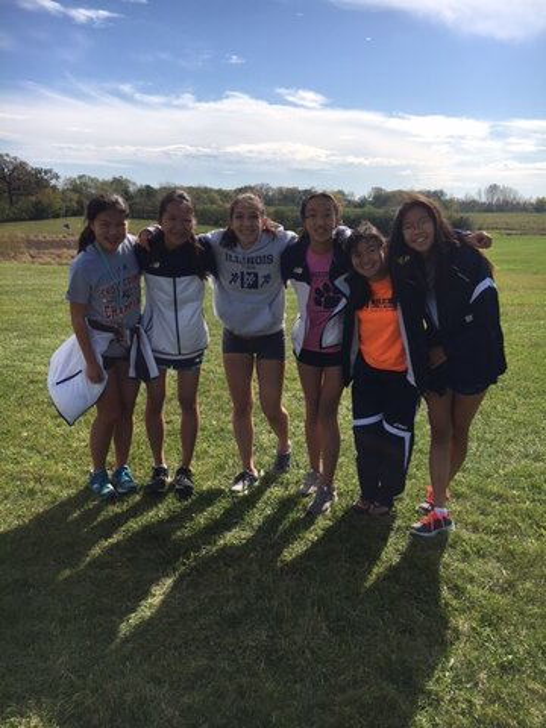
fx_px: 610
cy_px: 364
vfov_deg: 61.7
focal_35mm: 29
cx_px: 273
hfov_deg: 48.2
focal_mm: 4.15
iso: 25
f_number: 2.2
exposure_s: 1/1876
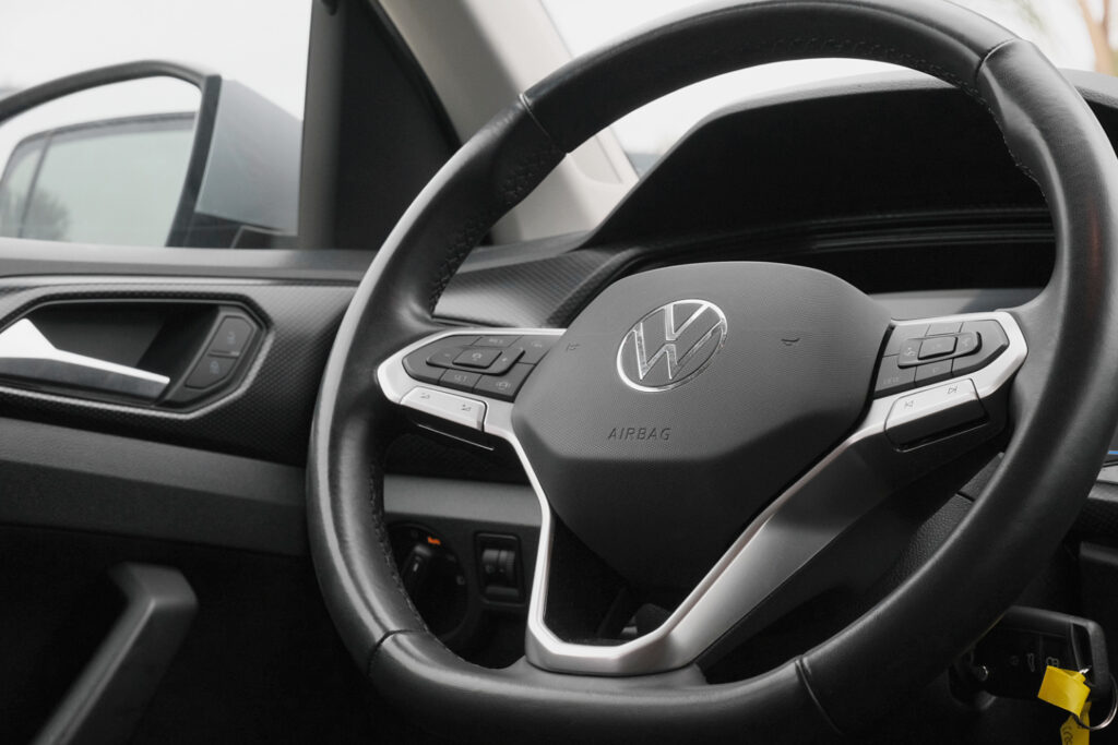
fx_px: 2112
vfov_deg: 20.0
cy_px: 372
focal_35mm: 68
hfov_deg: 29.7
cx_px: 559
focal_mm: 45
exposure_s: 1/100
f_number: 8
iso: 2000
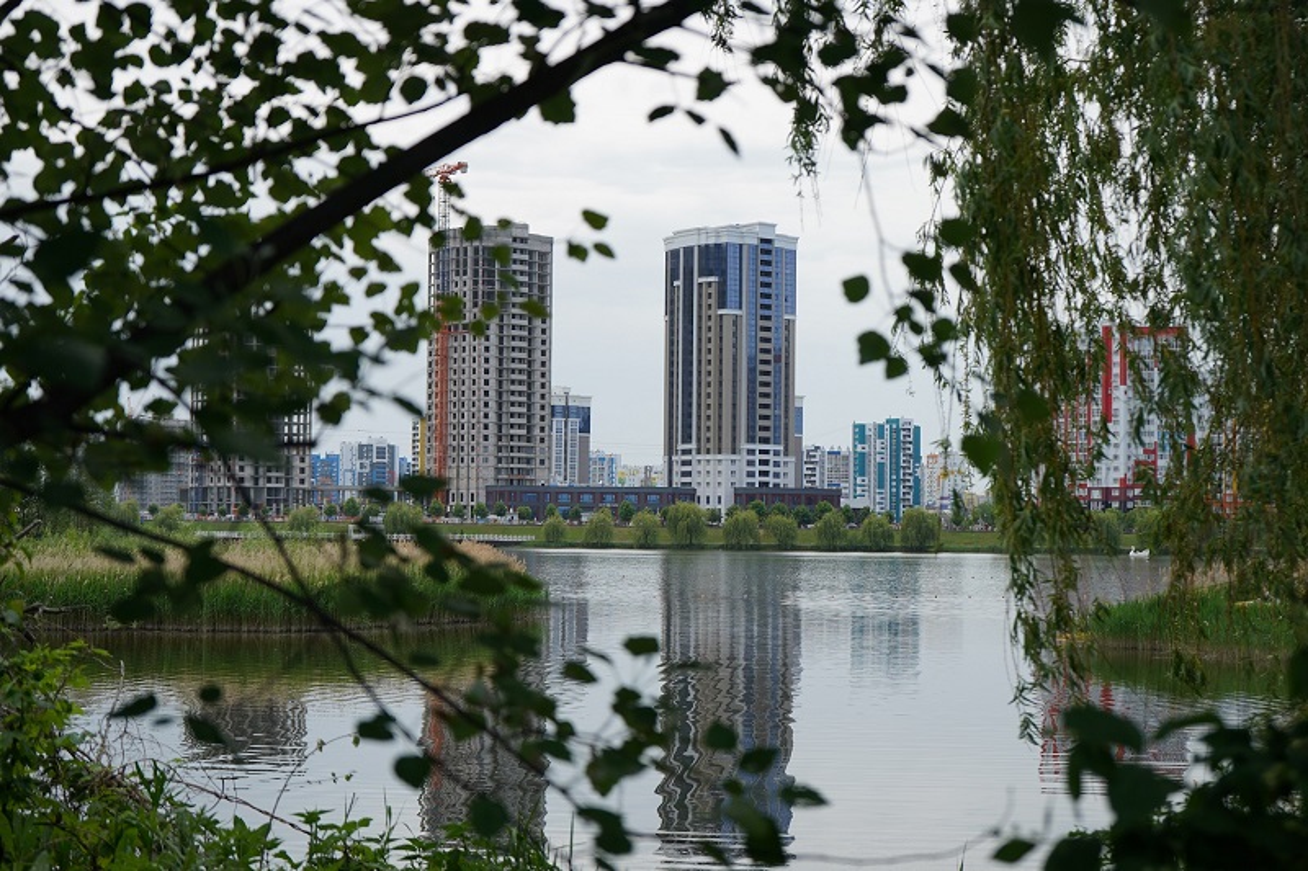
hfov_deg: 34.5
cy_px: 436
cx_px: 654
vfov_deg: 23.4
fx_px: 2107
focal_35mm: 58
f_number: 5.6
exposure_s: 1/500
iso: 100
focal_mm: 58
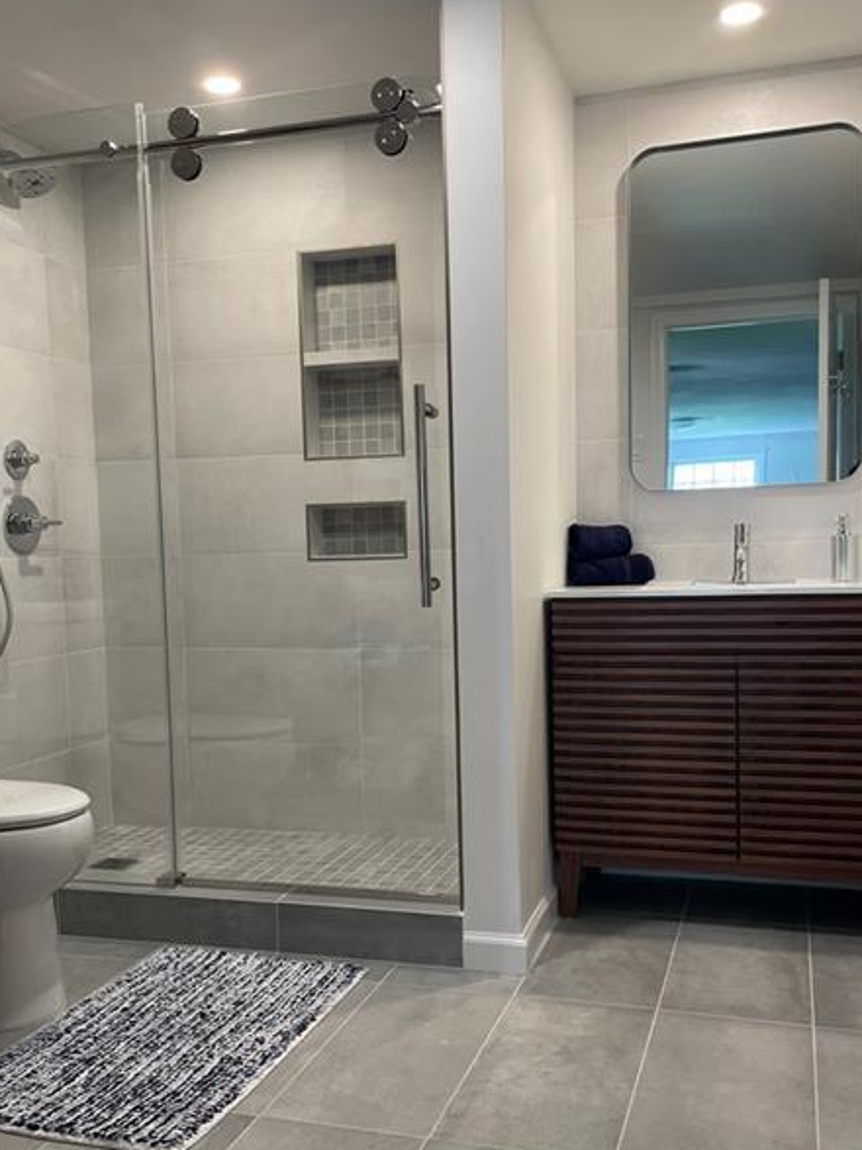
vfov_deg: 53.9
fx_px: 1129
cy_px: 639
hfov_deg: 41.8
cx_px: 429
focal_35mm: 34
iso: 80
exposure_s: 1/60
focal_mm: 4.2
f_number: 1.6
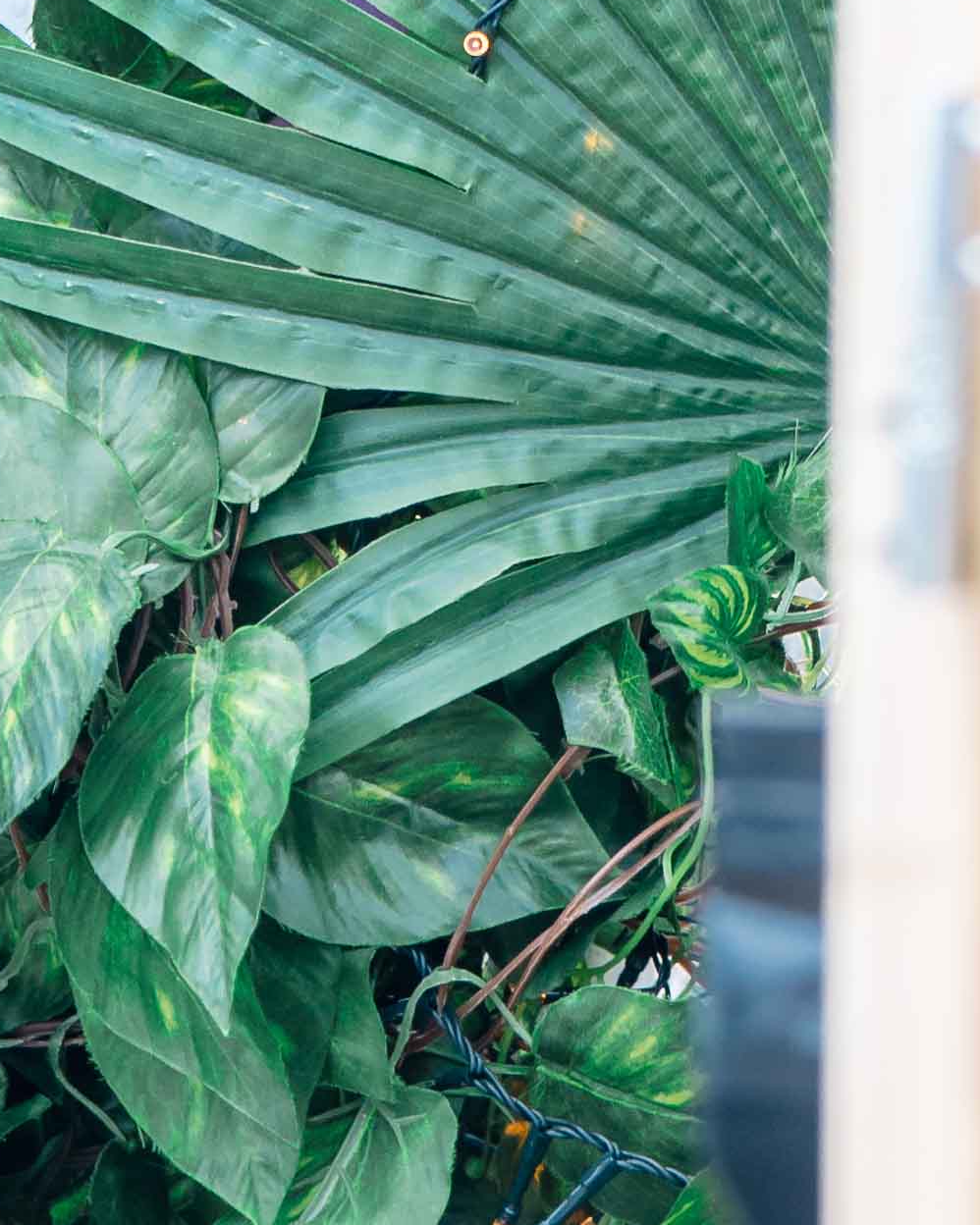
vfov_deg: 5.3
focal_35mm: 361
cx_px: 94
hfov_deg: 4.3
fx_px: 13091
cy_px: -762
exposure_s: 1/200
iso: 400
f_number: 3.2
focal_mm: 80
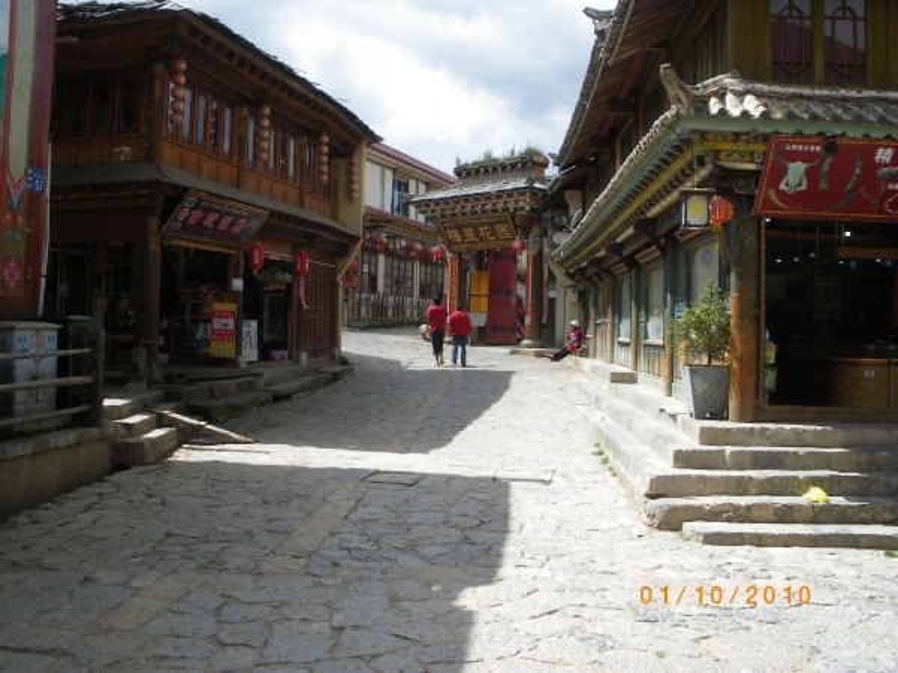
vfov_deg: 39.7
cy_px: 336
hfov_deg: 51.4
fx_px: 934
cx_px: 449
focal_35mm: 36
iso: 80
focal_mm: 6.3
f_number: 5.4
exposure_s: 1/200
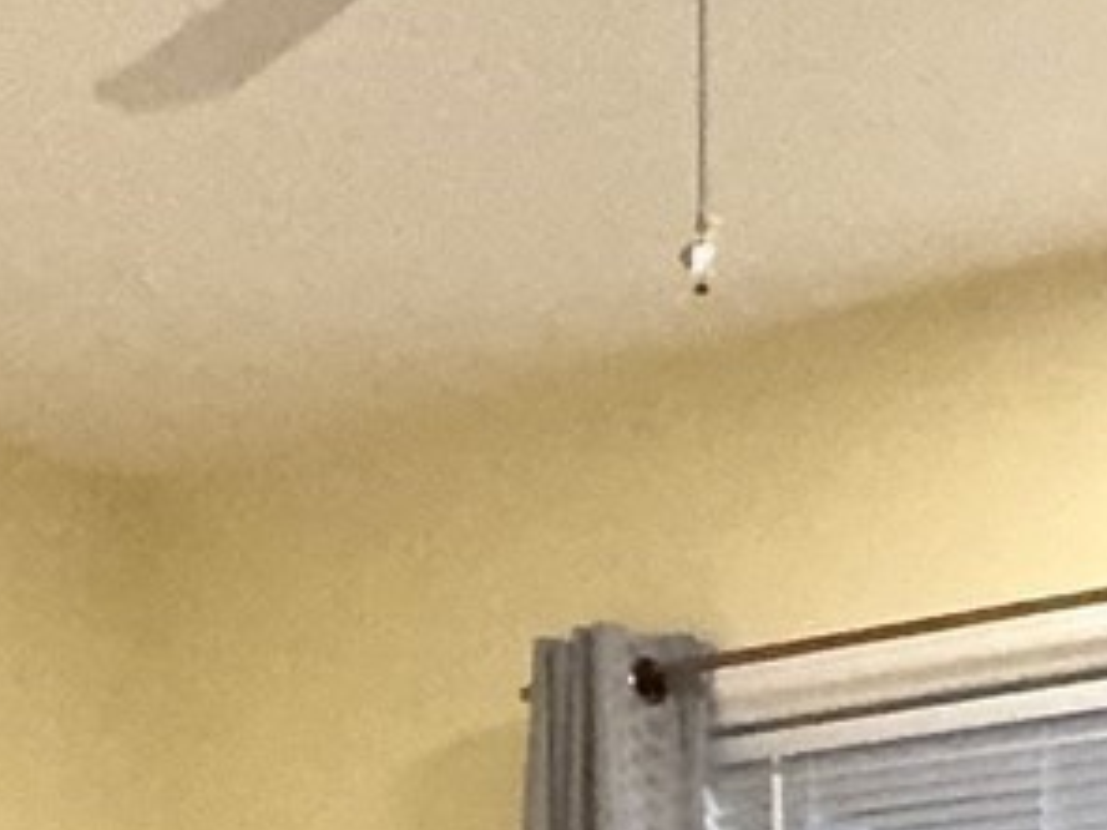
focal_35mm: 97
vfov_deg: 13.8
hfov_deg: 19.8
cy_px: 1451
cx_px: 60
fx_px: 3102
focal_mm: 2.22
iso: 400
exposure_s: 1/60
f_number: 2.2
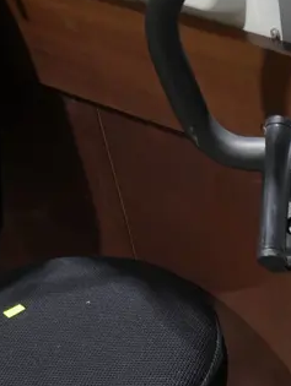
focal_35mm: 91
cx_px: 368
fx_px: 1018
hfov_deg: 15.6
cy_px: 457
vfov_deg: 20.2
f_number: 3.5
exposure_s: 1/60
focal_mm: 14
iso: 400
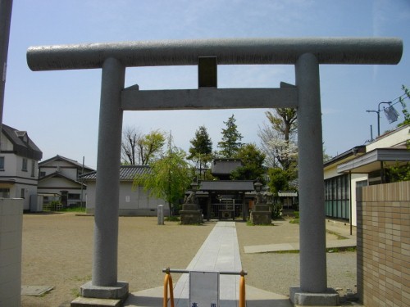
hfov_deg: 56.8
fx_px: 379
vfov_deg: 44.2
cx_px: 205
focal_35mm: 32
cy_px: 154
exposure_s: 1/640
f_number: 5.5
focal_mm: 5.7
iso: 100
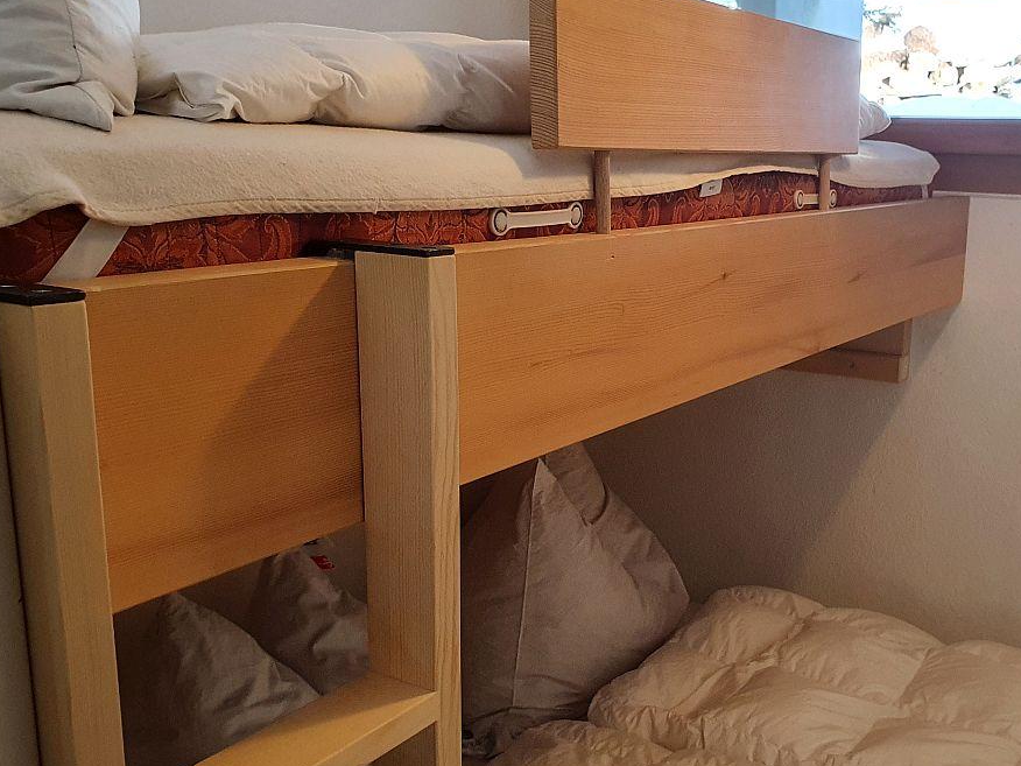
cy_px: 399
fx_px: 1121
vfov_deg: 37.7
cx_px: 643
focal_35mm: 38
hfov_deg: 48.5
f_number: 2.4
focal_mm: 4.32
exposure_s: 1/100
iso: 320
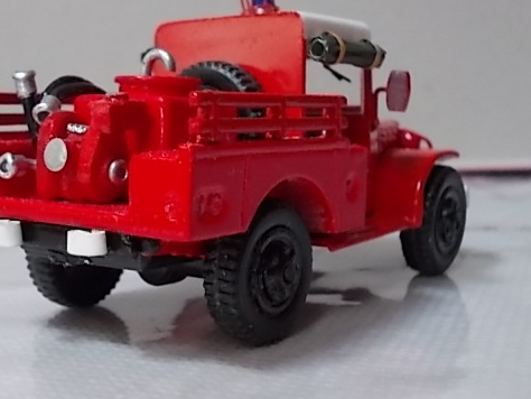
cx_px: 194
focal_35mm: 58
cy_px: 211
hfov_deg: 33.0
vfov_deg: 25.2
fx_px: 890
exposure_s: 1/2.5
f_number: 3.3
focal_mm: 6.1
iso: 200
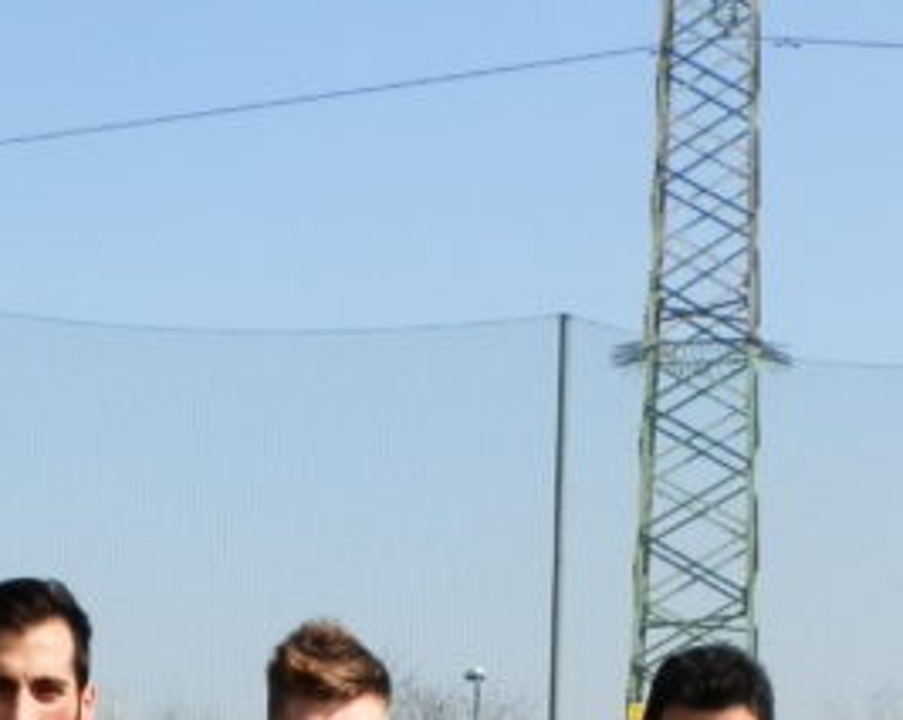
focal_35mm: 105
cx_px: 264
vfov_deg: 13.2
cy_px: 1295
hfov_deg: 18.2
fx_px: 2803
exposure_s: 1/125
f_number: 9.3
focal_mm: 5
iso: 64
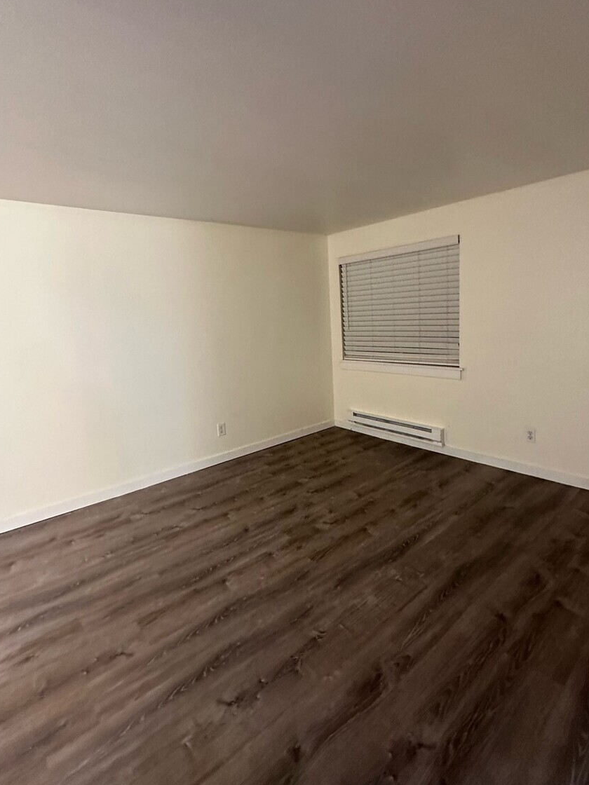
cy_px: 366
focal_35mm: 18
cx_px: 304
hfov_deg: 71.6
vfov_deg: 87.6
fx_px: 408
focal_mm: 2.22
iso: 500
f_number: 2.2
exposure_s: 1/60
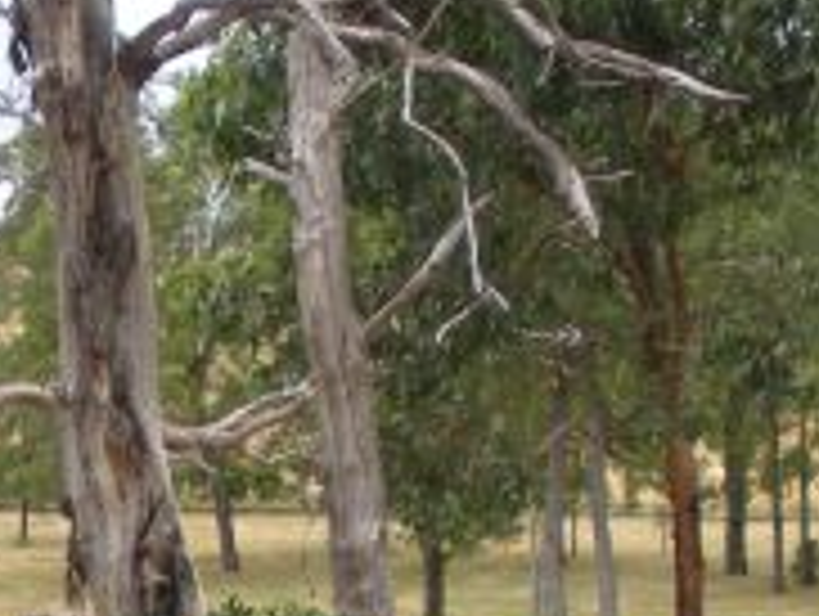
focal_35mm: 158
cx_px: -180
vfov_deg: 9.3
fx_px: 3743
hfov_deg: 12.2
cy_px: 809
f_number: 3.5
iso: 88
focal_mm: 6.3
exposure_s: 1/194
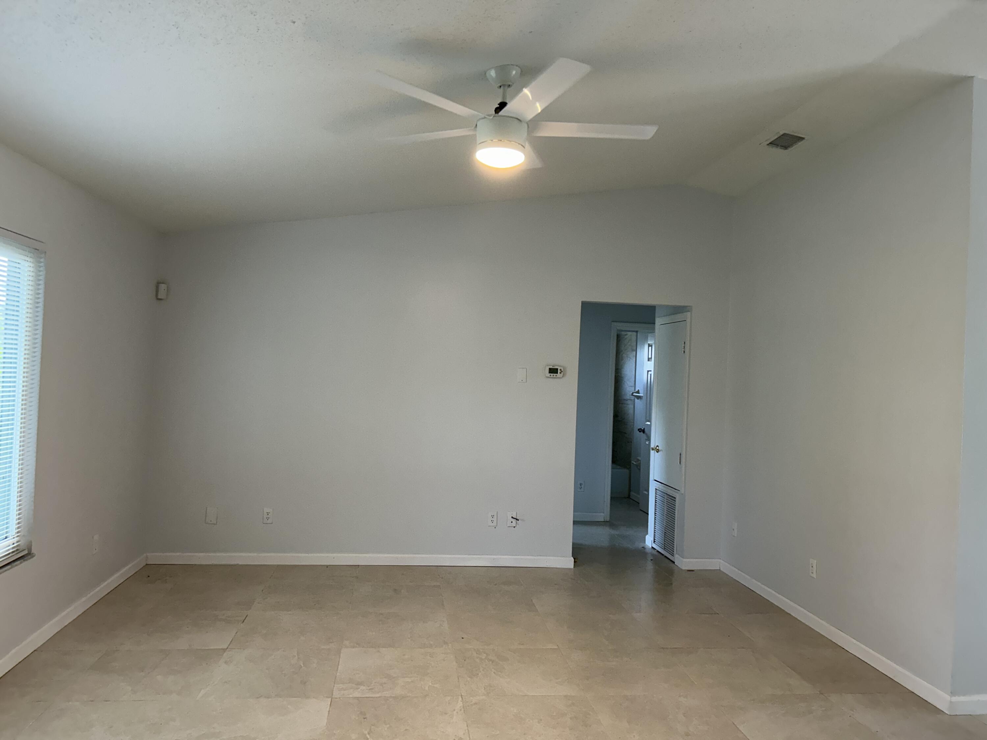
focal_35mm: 26
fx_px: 741
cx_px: 494
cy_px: 370
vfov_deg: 53.1
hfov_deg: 67.3
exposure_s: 1/120
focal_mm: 5.7
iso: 125
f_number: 1.5
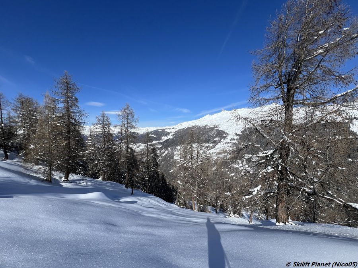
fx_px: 134
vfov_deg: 89.9
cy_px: 134
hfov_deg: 106.2
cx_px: 179
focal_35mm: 13
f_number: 1.8
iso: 32
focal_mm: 1.57
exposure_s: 1/3650
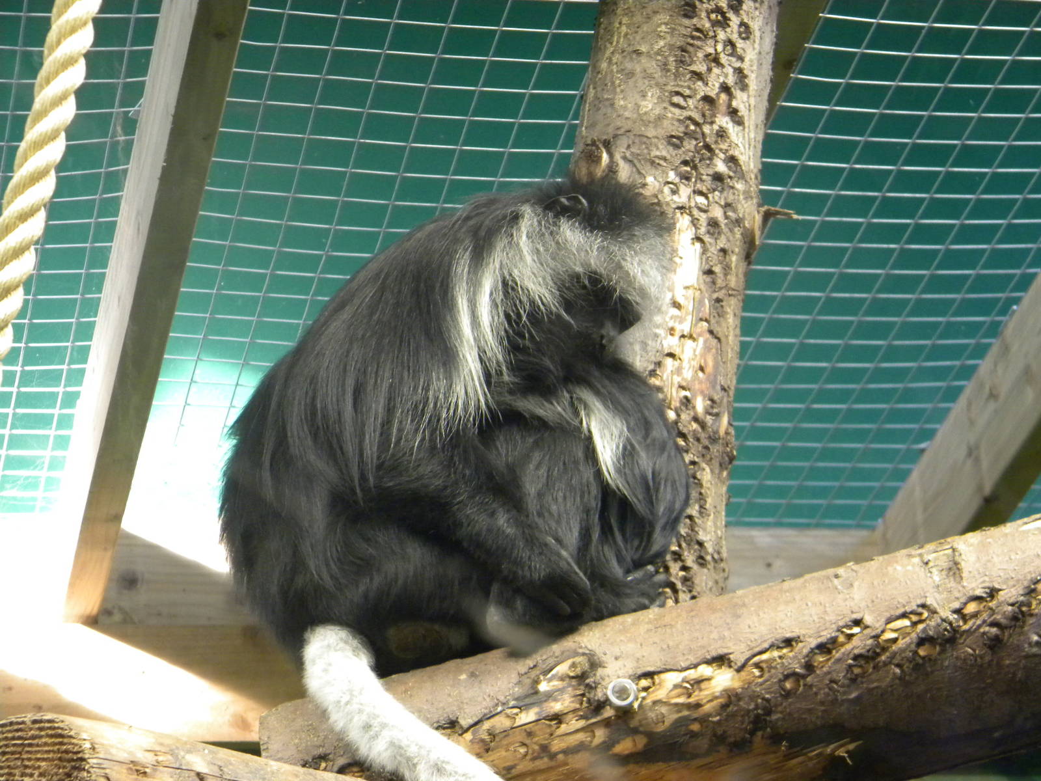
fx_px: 3158
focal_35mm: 105
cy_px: 390
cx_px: 520
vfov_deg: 14.1
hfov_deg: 18.7
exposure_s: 1/17
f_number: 4.7
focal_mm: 19
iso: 400
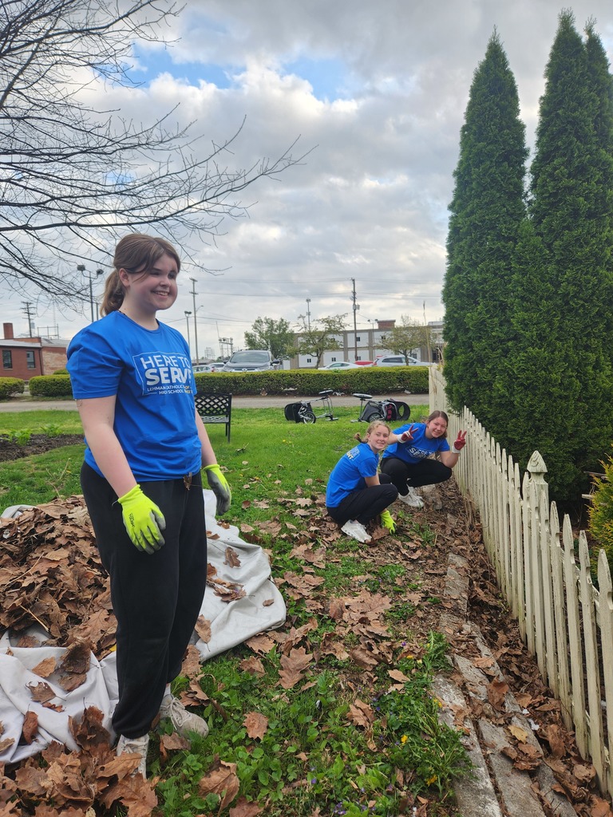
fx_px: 543
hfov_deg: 58.9
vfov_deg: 73.9
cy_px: 408
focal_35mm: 23
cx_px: 306
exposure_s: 1/248
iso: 20
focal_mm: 5.4
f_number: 1.8
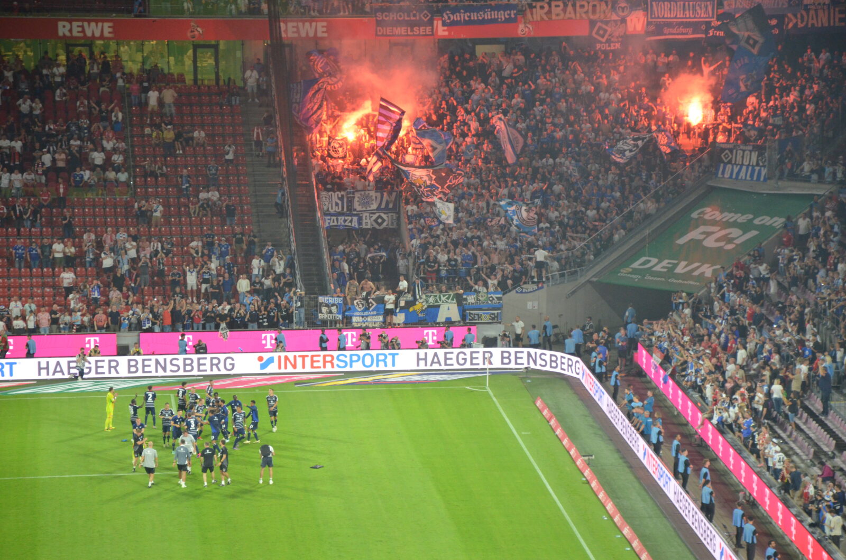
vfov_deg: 8.7
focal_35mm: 158
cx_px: 423
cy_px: 280
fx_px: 3694
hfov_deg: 13.1
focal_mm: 105
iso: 1600
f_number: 5.6
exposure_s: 1/160
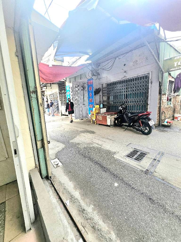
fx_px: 91
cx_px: 90
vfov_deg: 106.2
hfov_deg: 89.9
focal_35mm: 13
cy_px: 121
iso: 50
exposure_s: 1/101
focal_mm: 1.74
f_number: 2.2
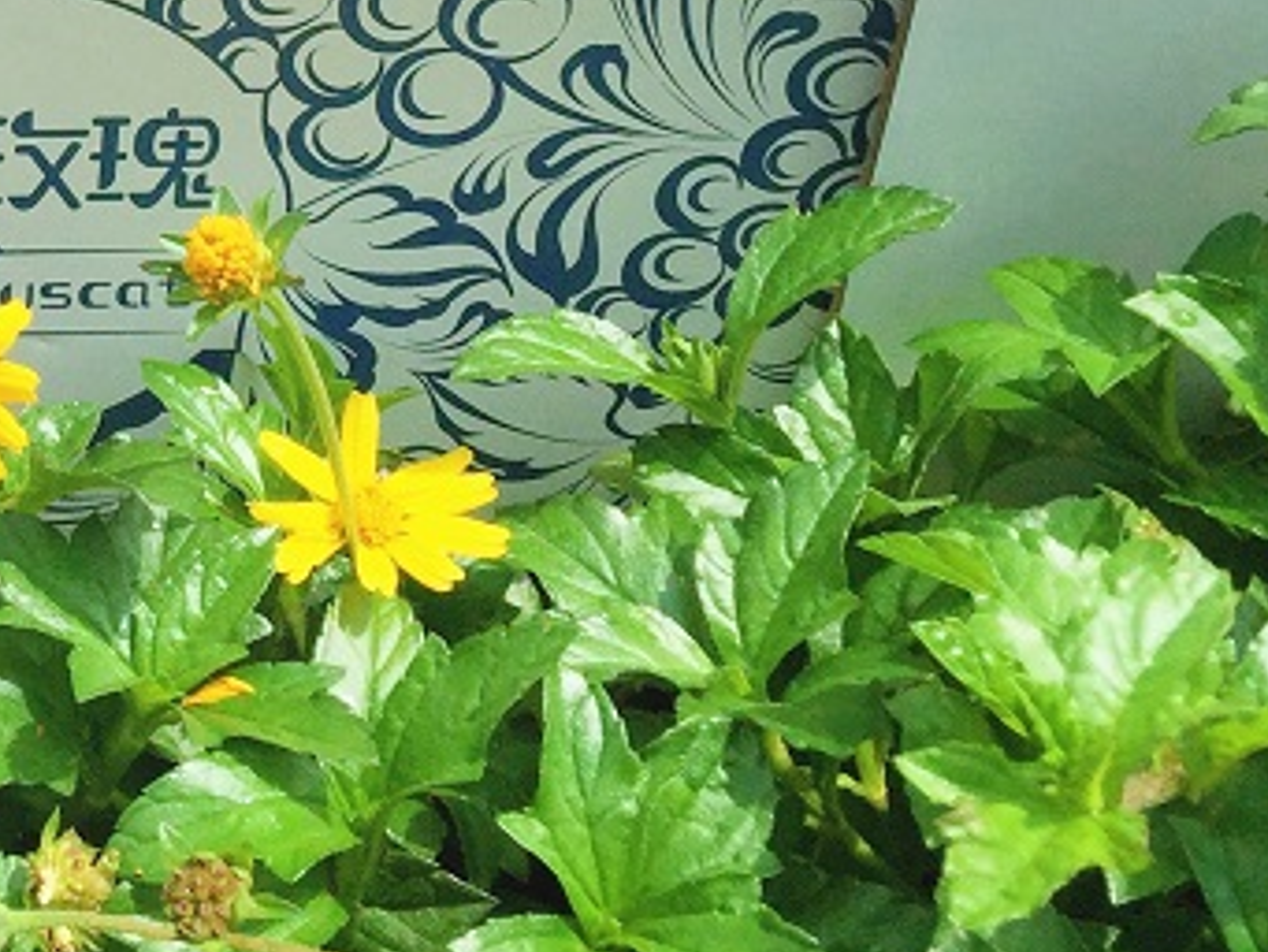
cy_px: -167
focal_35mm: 85
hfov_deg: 21.7
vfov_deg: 16.7
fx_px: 3115
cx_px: -141
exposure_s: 1/2825
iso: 32
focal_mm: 4.15
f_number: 2.2
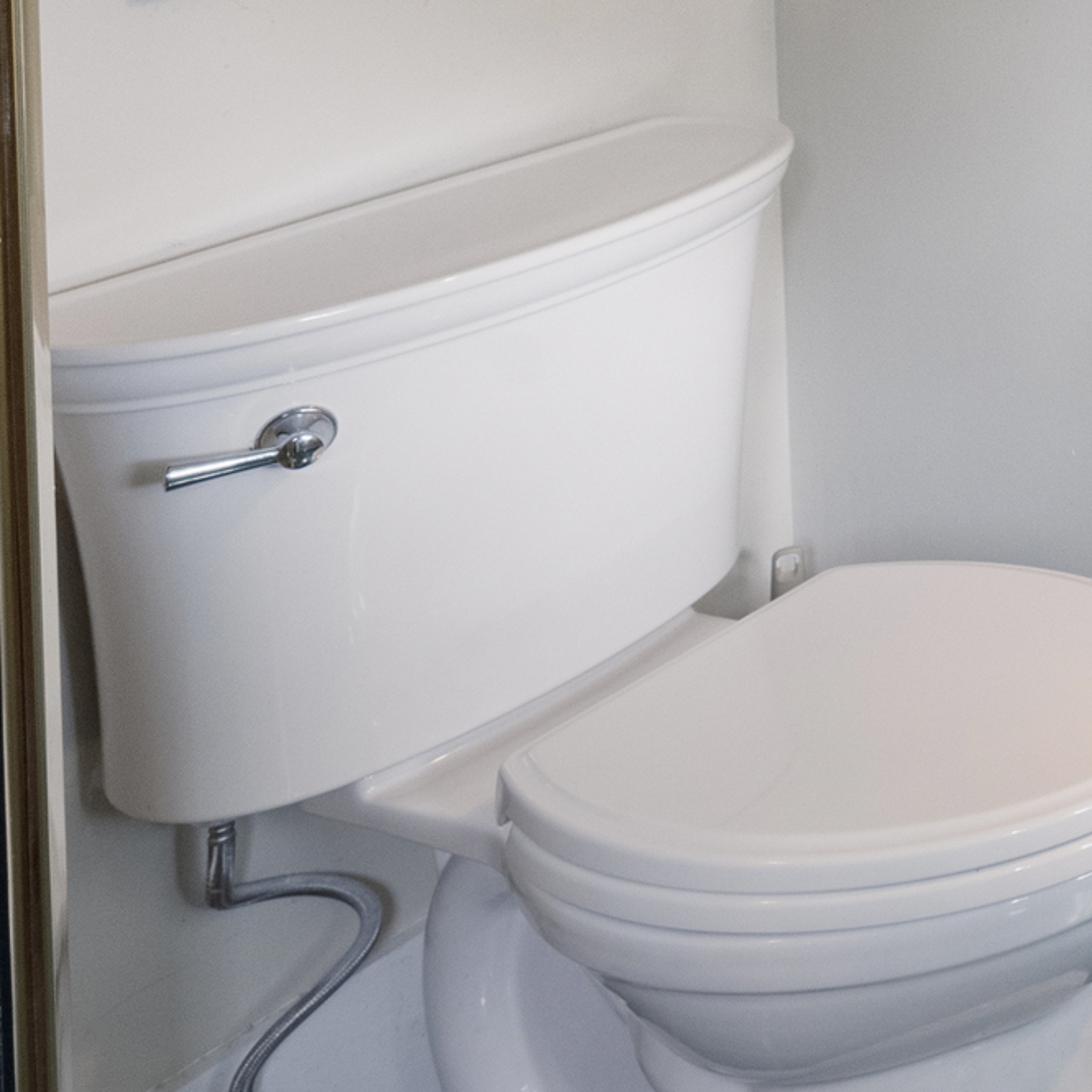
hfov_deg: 18.8
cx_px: 2202
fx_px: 1963
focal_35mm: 55
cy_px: -396
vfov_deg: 25.8
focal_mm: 14
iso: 800
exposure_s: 1/25
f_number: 8
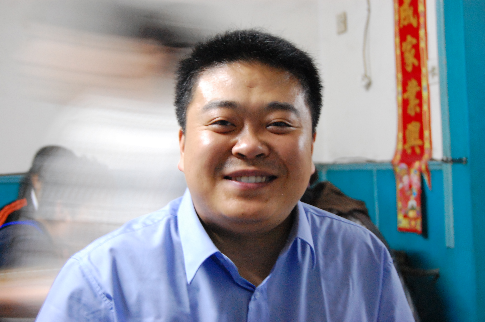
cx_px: 242
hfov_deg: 35.1
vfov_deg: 23.7
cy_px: 161
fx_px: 767
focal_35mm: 57
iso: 1600
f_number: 5
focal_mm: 38
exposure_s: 1/5
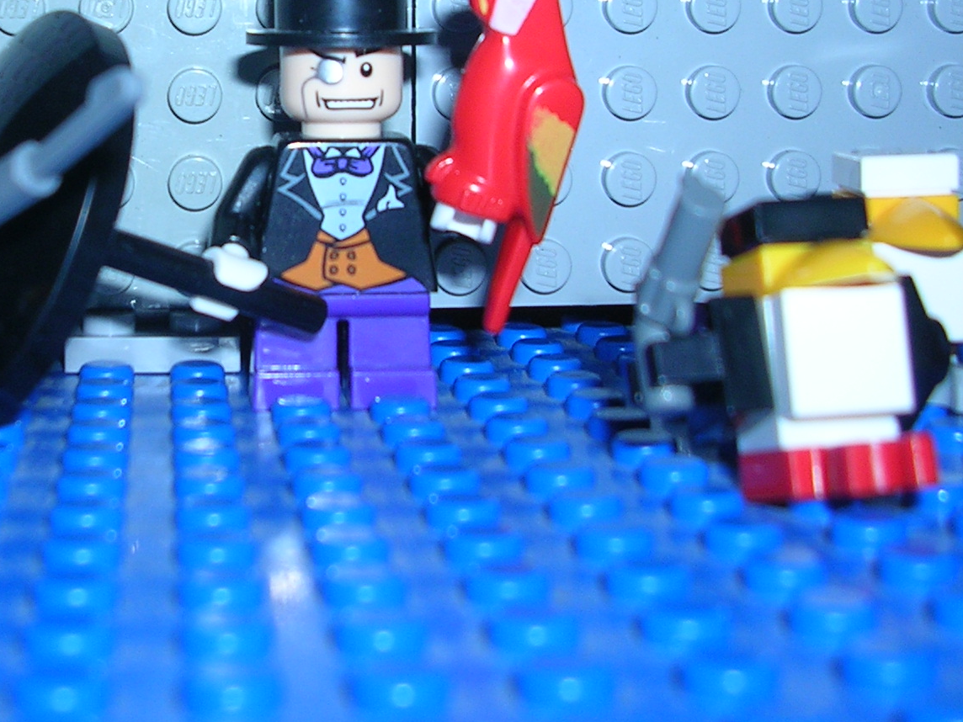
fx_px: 1892
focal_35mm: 68
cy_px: 113
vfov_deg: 21.3
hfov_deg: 28.1
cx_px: 232
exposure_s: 1/60.1
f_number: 2.8
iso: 50
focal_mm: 5.8
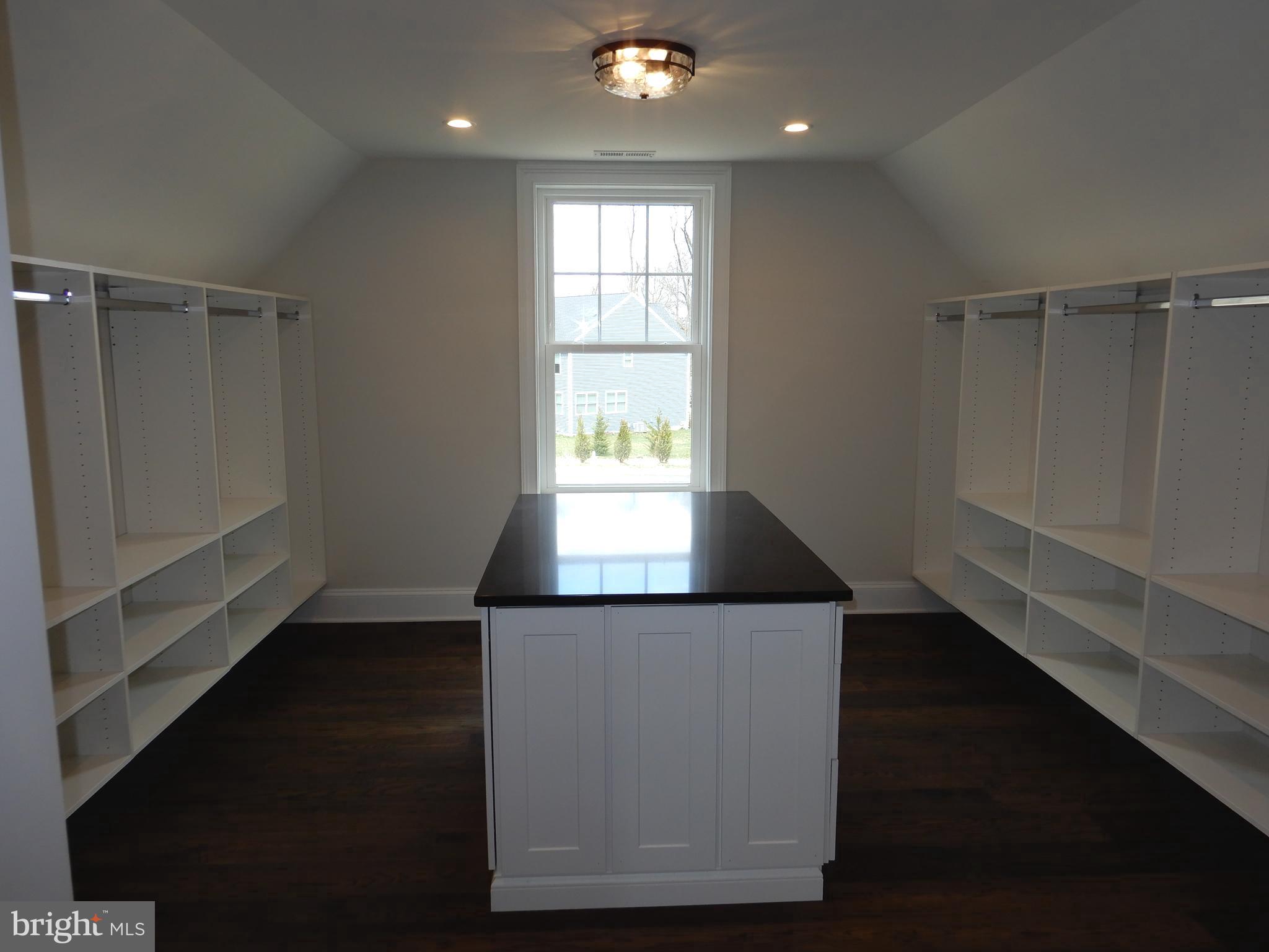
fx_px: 880
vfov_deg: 56.8
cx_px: 634
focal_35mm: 24
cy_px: 476
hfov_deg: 71.6
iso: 80
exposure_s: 1/60
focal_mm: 4.3
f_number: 4
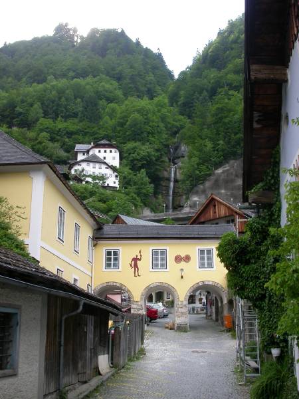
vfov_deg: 49.0
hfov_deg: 37.7
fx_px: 438
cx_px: 150
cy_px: 200
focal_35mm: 38
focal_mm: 7.85
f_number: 5.3
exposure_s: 1/164
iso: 100
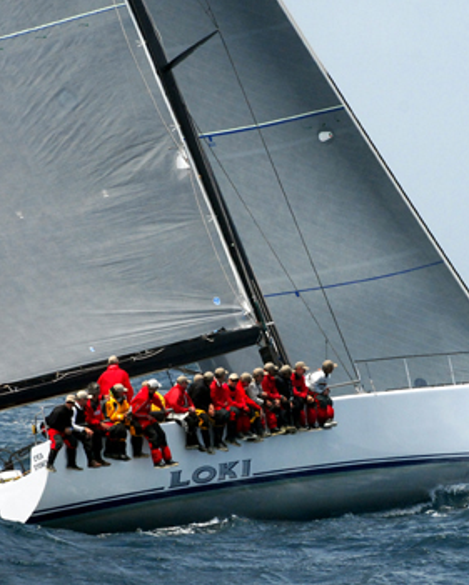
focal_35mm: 481
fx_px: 8342
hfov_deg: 3.2
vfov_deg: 4.0
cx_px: 299
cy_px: 298
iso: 400
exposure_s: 1/1000
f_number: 6.7
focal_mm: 200
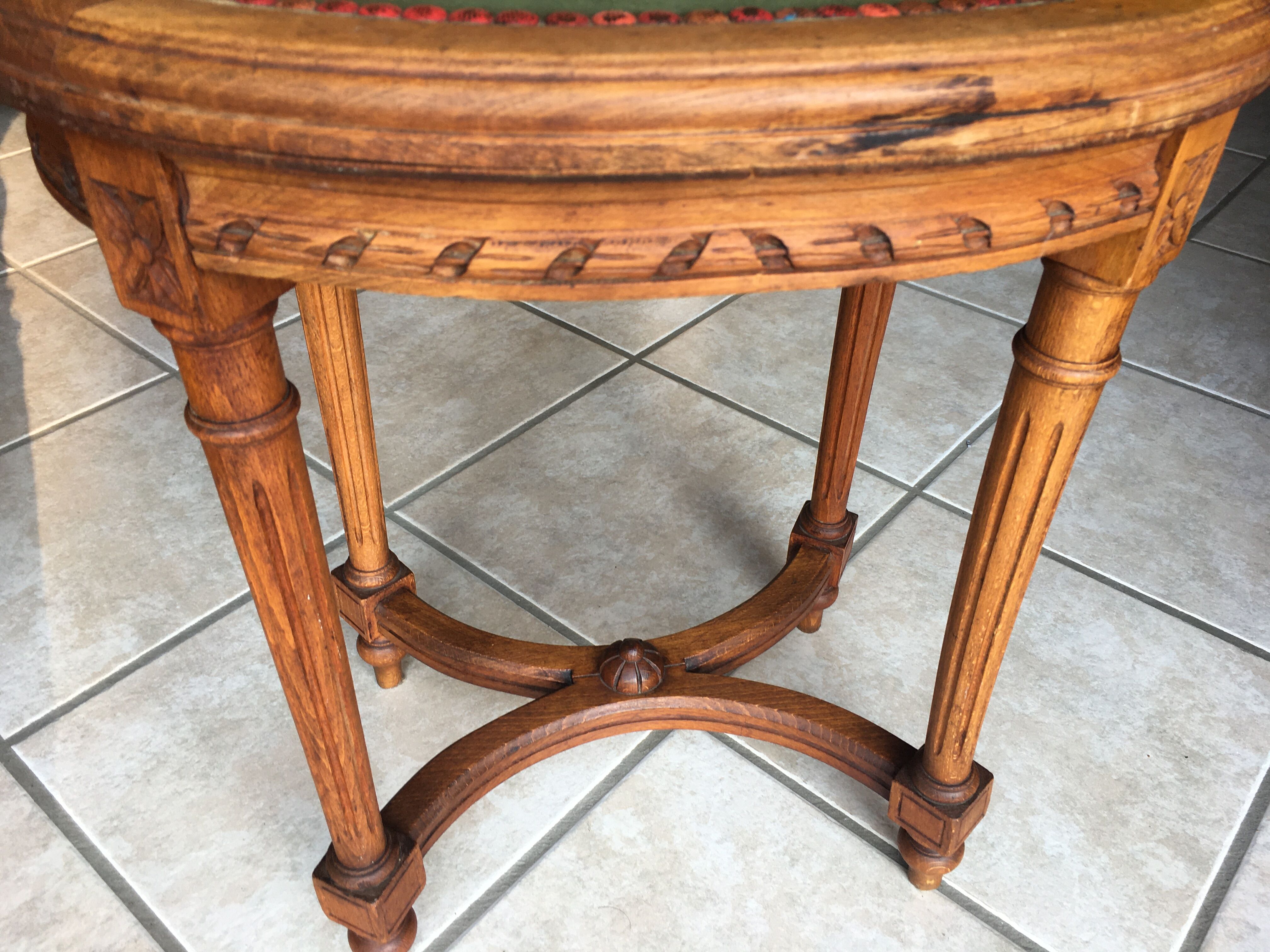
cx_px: 635
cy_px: 476
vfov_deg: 48.2
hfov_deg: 61.7
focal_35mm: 29
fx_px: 1064
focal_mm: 4.15
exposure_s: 1/50
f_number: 2.2
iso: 25
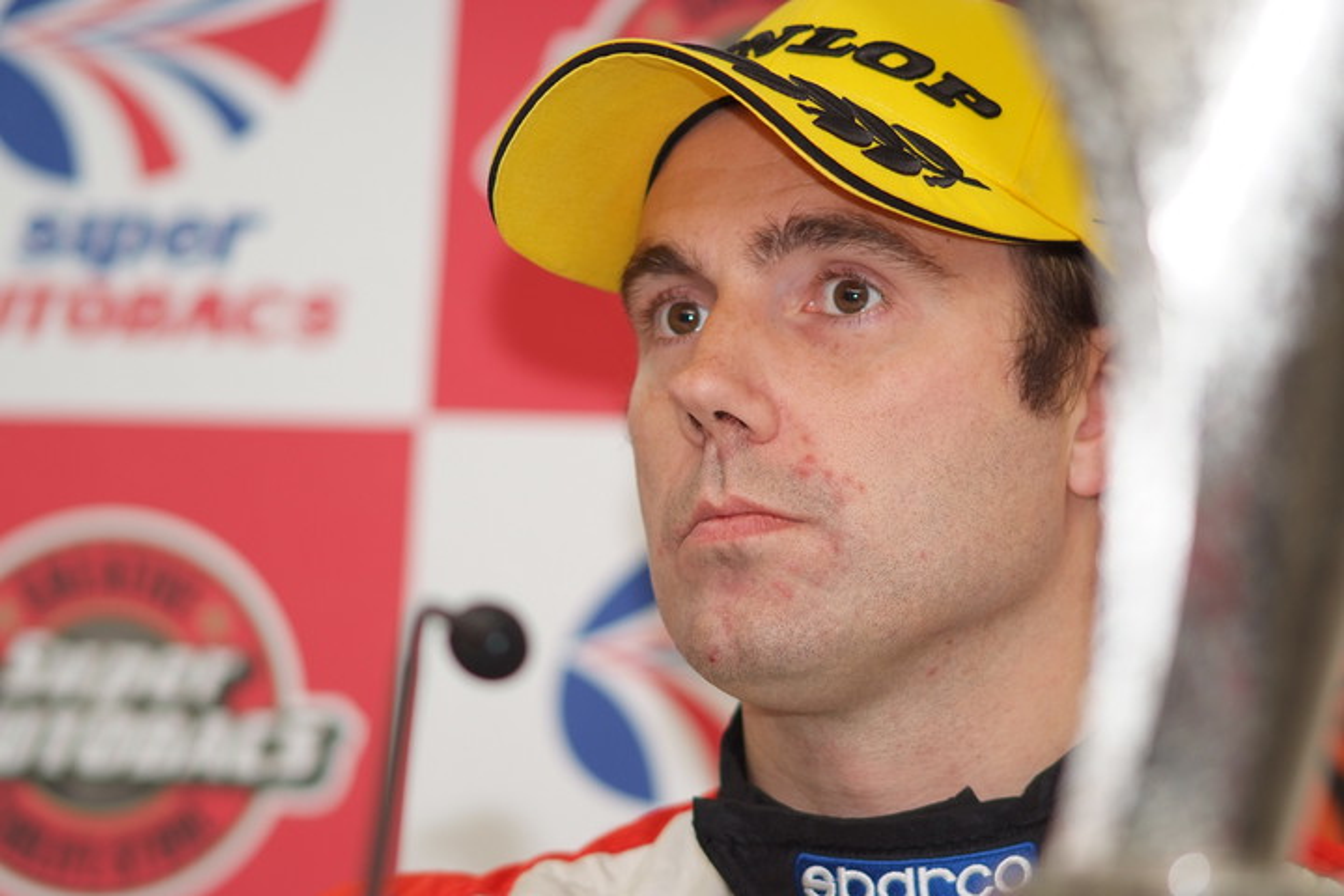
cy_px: 448
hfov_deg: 7.6
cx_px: 672
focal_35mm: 270
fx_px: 10079
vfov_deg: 5.1
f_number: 2.8
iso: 400
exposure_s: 1/250
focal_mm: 180
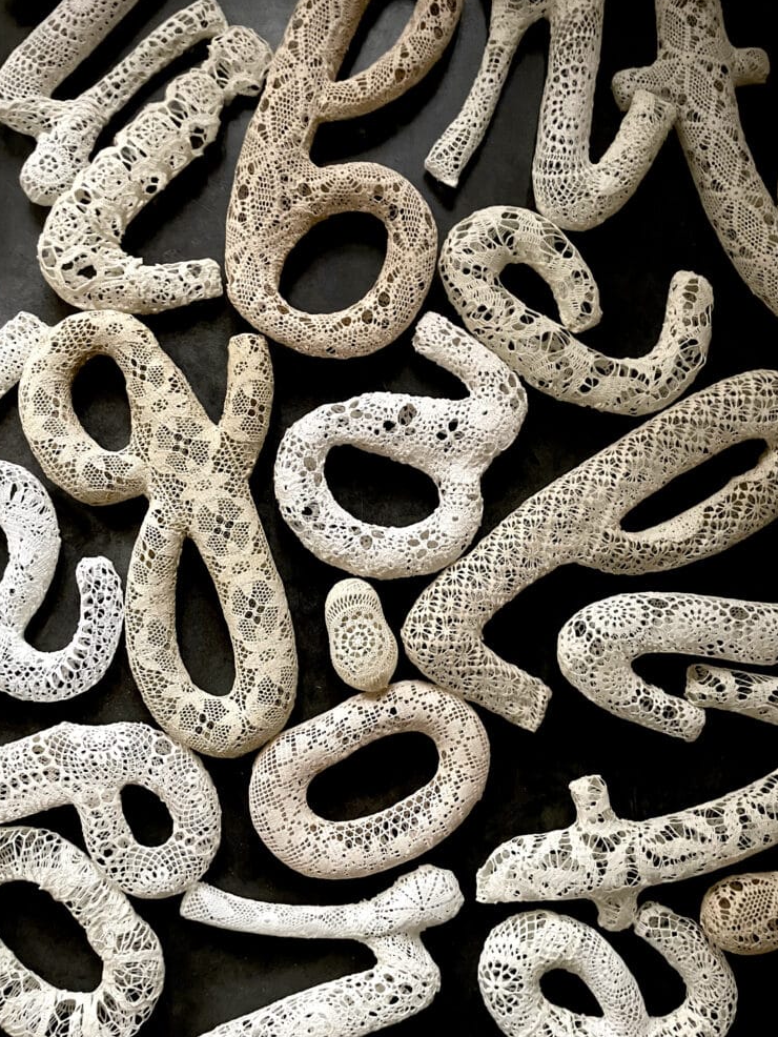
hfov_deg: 51.4
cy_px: 516
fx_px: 809
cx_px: 376
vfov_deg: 65.3
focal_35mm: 27
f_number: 1.6
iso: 800
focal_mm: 4.2
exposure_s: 1/25
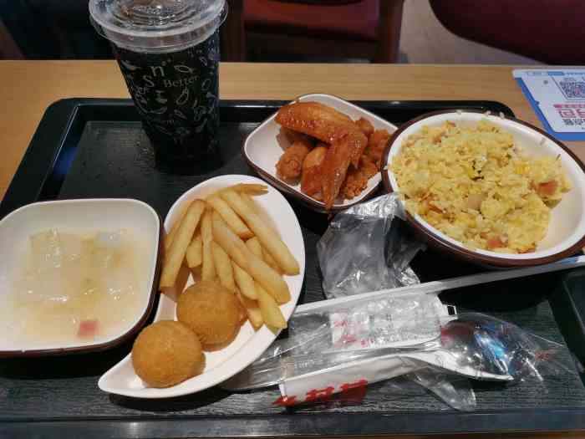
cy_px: 220
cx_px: 292
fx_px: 439
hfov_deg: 67.3
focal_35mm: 26
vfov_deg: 53.1
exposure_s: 1/625
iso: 320
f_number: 1.8
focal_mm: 5.58
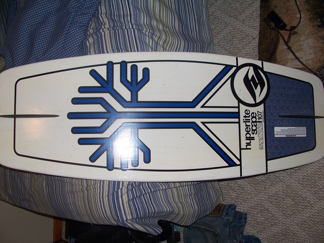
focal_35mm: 35
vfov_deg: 40.7
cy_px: 122
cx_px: 162
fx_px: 328
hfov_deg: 52.6
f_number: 2.8
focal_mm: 6
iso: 80
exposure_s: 1/60
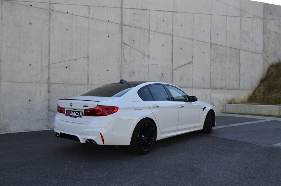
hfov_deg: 62.0
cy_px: 93
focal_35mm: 30
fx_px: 234
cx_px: 140
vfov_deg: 43.4
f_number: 11
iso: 200
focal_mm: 20
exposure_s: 1/125
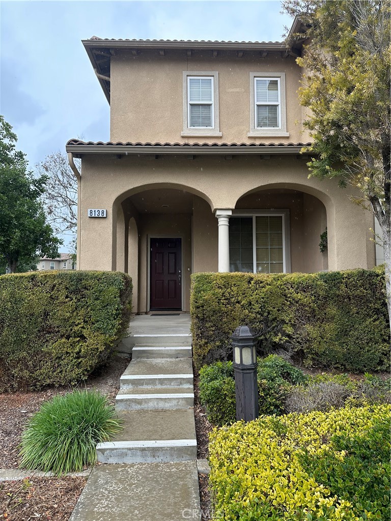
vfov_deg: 71.6
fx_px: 361
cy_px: 260
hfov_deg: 56.8
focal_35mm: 24
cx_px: 196
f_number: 1.78
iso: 80
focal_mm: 6.86
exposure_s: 1/910
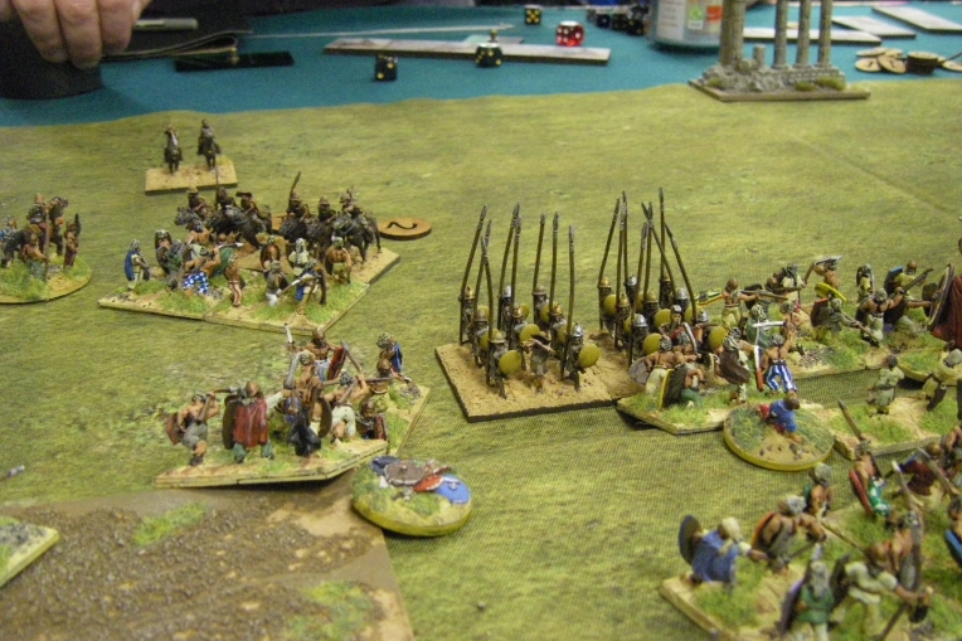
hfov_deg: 48.5
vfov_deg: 33.4
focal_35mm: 40
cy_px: 311
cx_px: 482
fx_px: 1069
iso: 800
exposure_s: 1/40
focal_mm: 6.3
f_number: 3.5
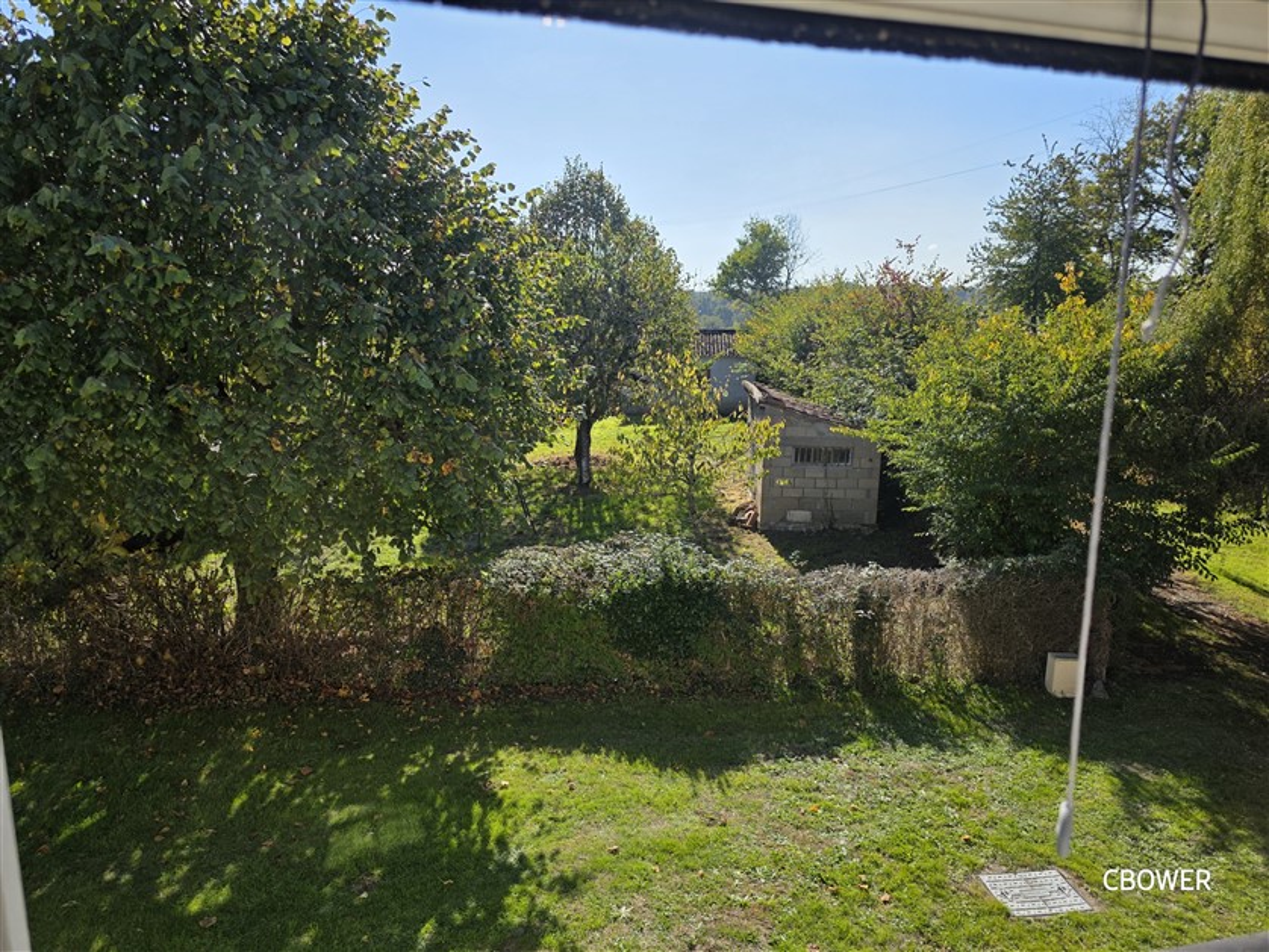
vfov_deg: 58.9
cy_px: 476
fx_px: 843
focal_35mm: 23
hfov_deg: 73.9
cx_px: 634
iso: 80
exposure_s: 1/7626
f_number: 1.7
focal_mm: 6.3
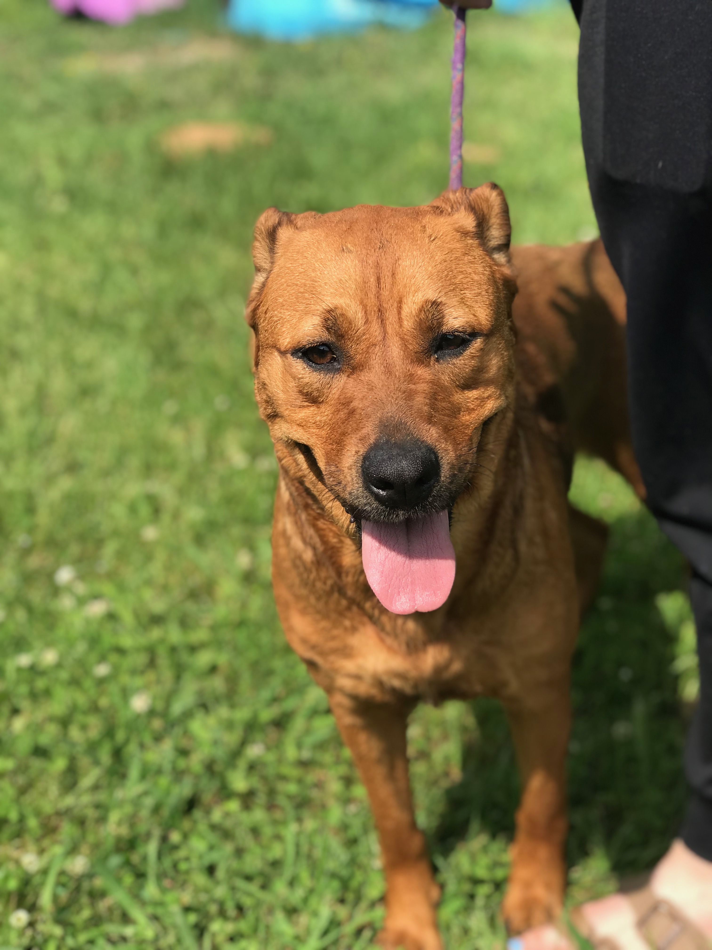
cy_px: 475
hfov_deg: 25.7
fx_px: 1563
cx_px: 356
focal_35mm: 57
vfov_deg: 33.8
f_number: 2.8
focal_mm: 6.6
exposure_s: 1/486
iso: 20
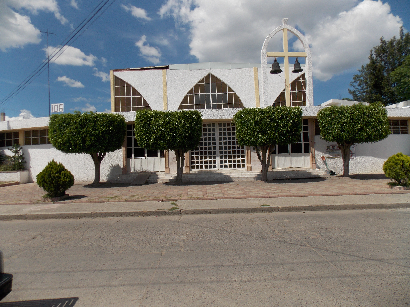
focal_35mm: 23
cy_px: 154
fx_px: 272
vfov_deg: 58.9
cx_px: 205
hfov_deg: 73.9
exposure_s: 1/200
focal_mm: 4
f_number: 9.9
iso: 80
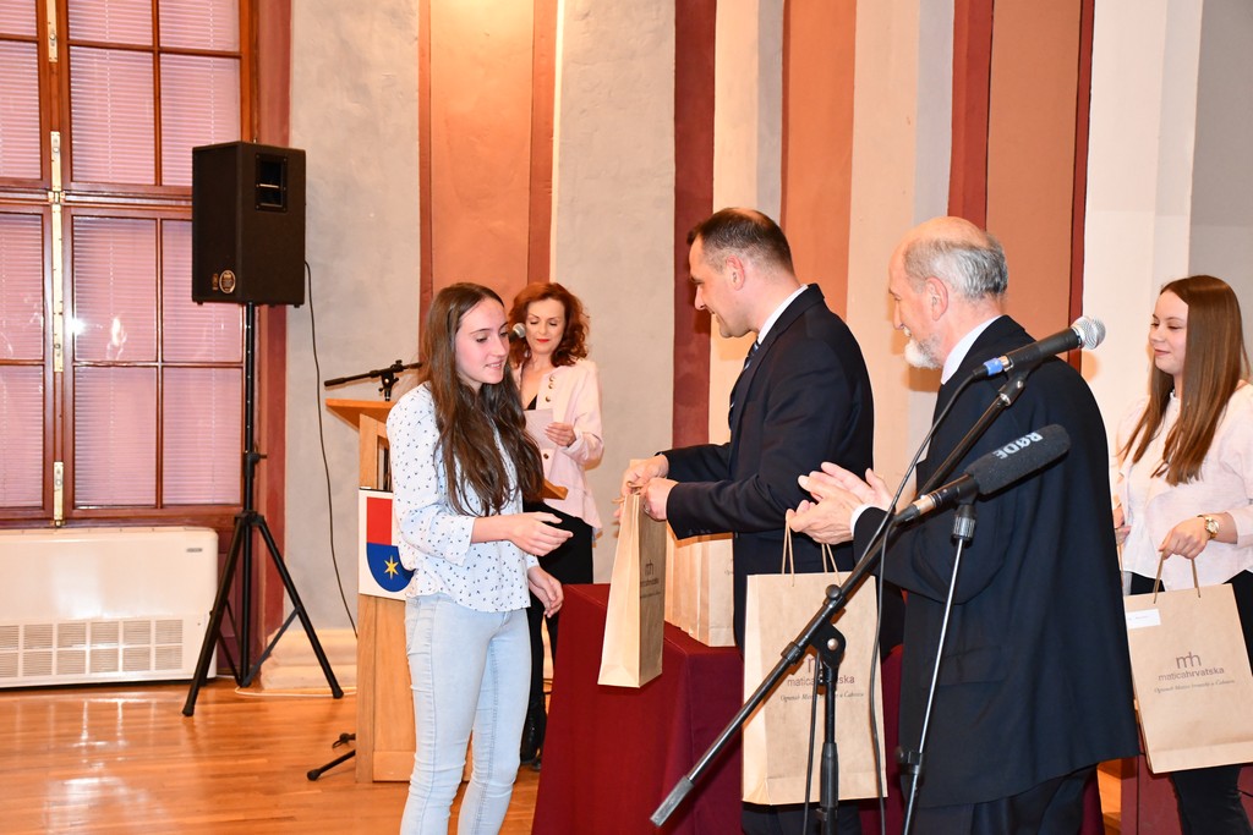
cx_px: 626
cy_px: 418
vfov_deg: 23.8
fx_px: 1984
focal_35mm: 57
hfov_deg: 35.0
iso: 3200
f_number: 4.2
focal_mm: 38
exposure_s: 1/60
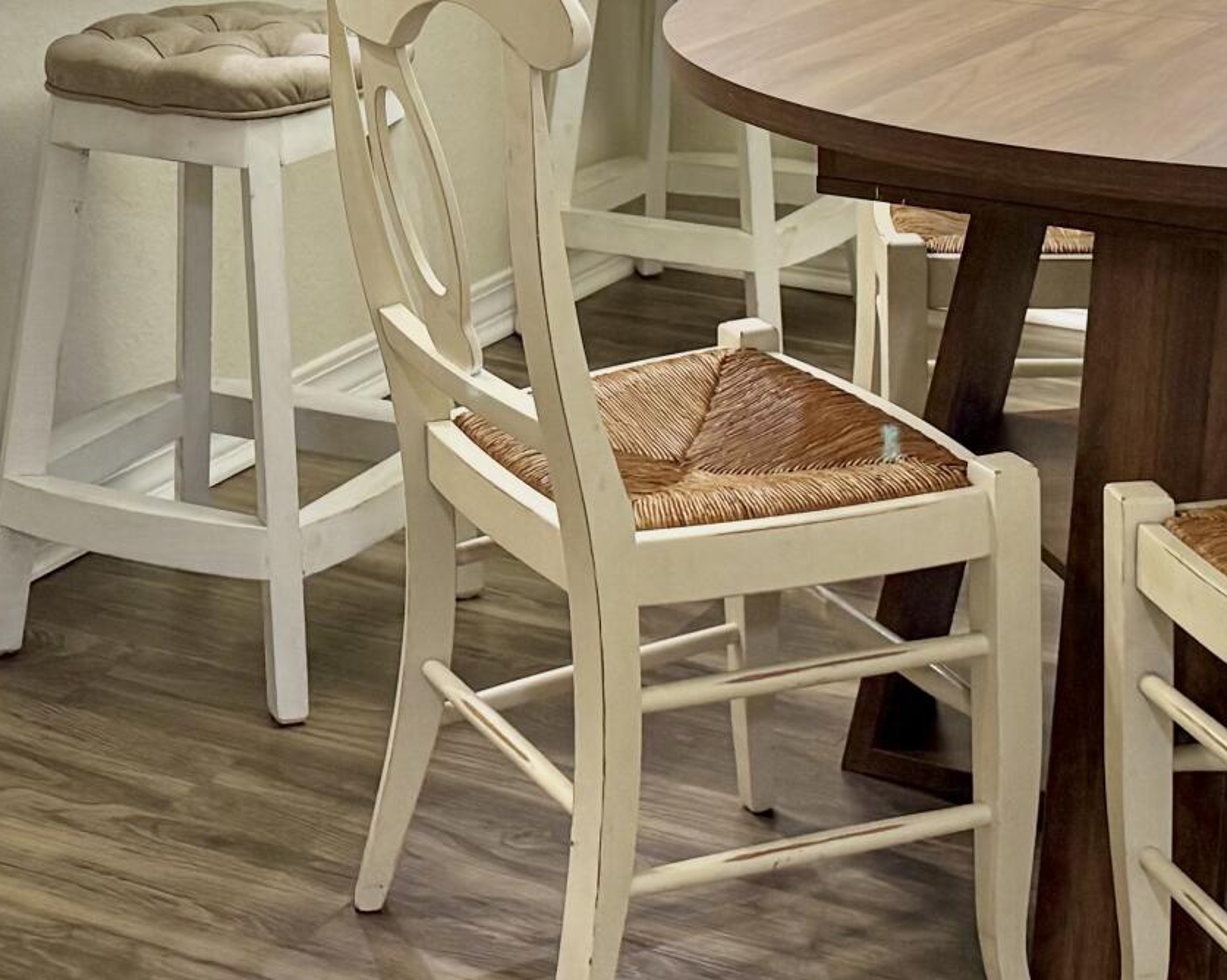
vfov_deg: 17.2
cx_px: 449
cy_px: -297
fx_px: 3049
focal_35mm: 84
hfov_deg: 22.7
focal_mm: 6.76
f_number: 1.78
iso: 250
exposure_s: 1/120
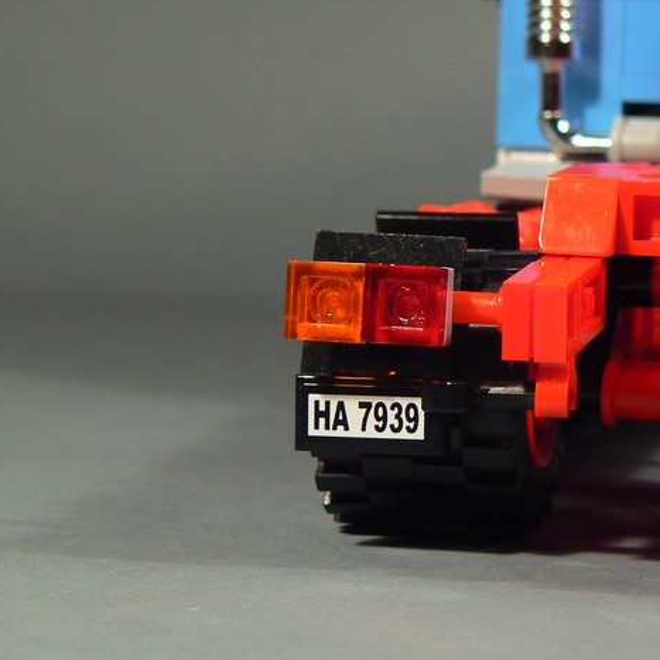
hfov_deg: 11.9
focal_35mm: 147
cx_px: 366
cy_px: 314
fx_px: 3171
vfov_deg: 11.9
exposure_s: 1/10
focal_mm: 16.2
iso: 80
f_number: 3.2
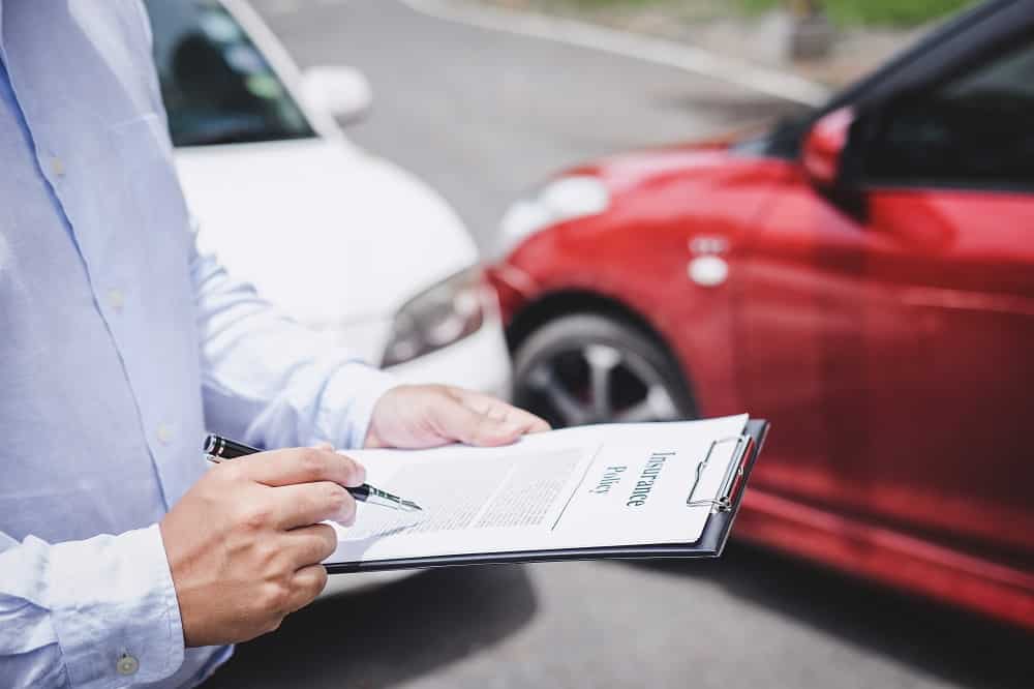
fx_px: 1522
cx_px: 517
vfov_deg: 25.5
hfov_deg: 37.5
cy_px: 344
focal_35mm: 53
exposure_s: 1/2000
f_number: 2.5
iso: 200
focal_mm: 35
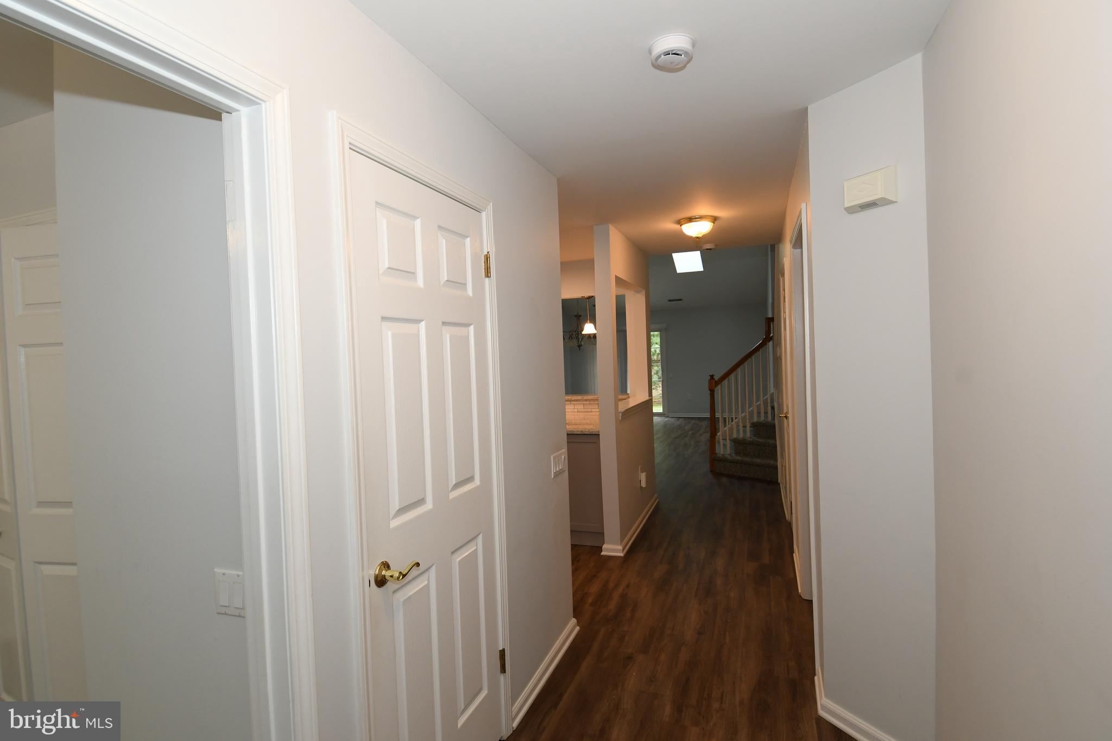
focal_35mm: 18
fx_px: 556
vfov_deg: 67.4
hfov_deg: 90.0
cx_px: 556
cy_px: 370
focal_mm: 12
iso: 800
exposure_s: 1/60
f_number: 7.1
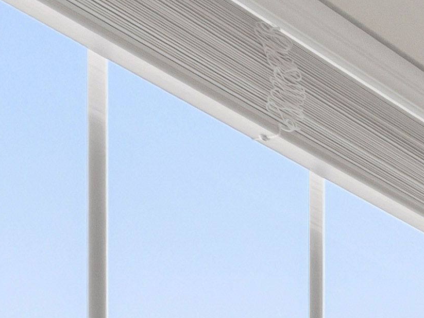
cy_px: 897
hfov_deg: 12.3
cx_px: 1147
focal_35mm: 107
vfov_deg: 10.5
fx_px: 1313
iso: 100
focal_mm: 11
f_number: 8
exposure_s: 1/6
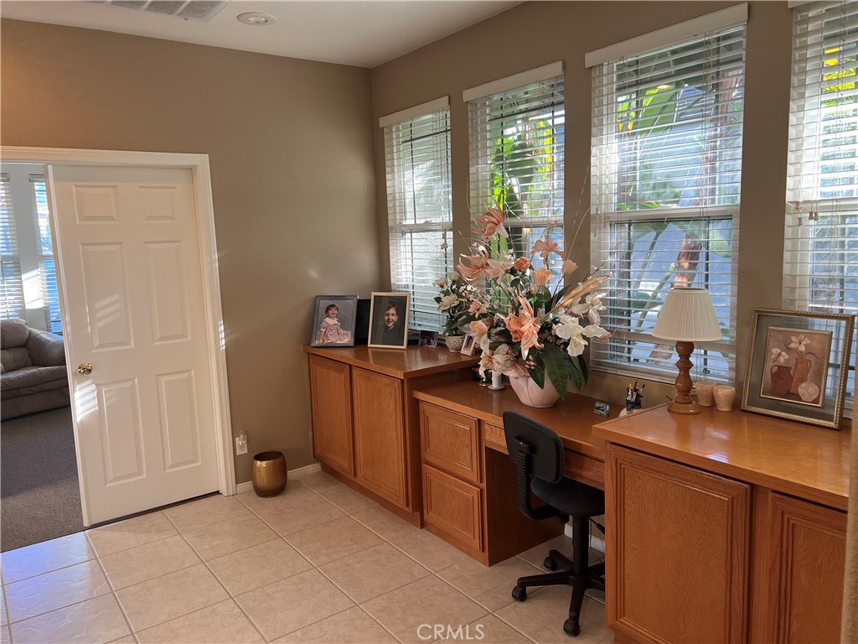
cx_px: 429
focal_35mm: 26
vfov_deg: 53.1
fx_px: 644
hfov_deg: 67.3
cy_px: 322
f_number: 1.5
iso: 64
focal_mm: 5.7
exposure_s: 1/60
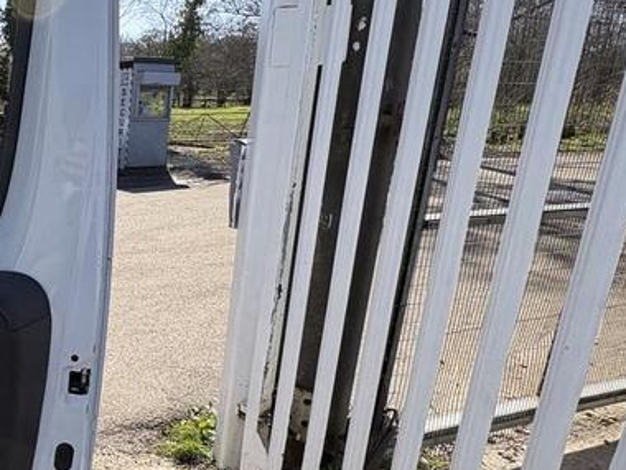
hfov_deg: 45.0
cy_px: 256
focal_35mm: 33
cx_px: -26
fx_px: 597
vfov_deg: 42.9
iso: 50
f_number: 2.2
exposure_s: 1/956
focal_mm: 2.22
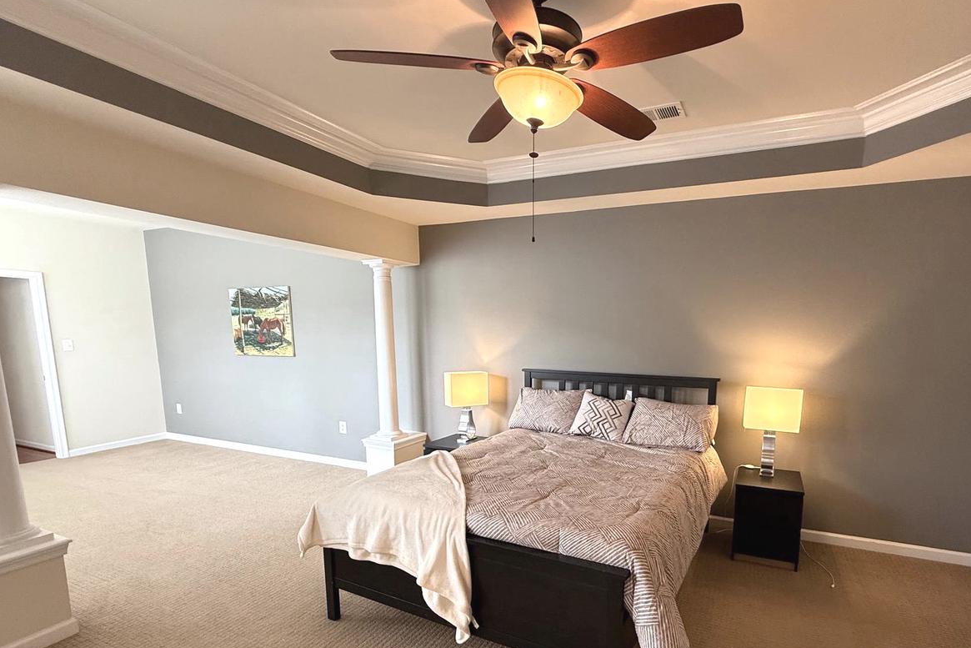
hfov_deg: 89.3
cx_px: 559
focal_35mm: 18
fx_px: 486
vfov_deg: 66.5
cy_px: 402
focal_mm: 2.22
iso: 200
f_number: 2.2
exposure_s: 1/60
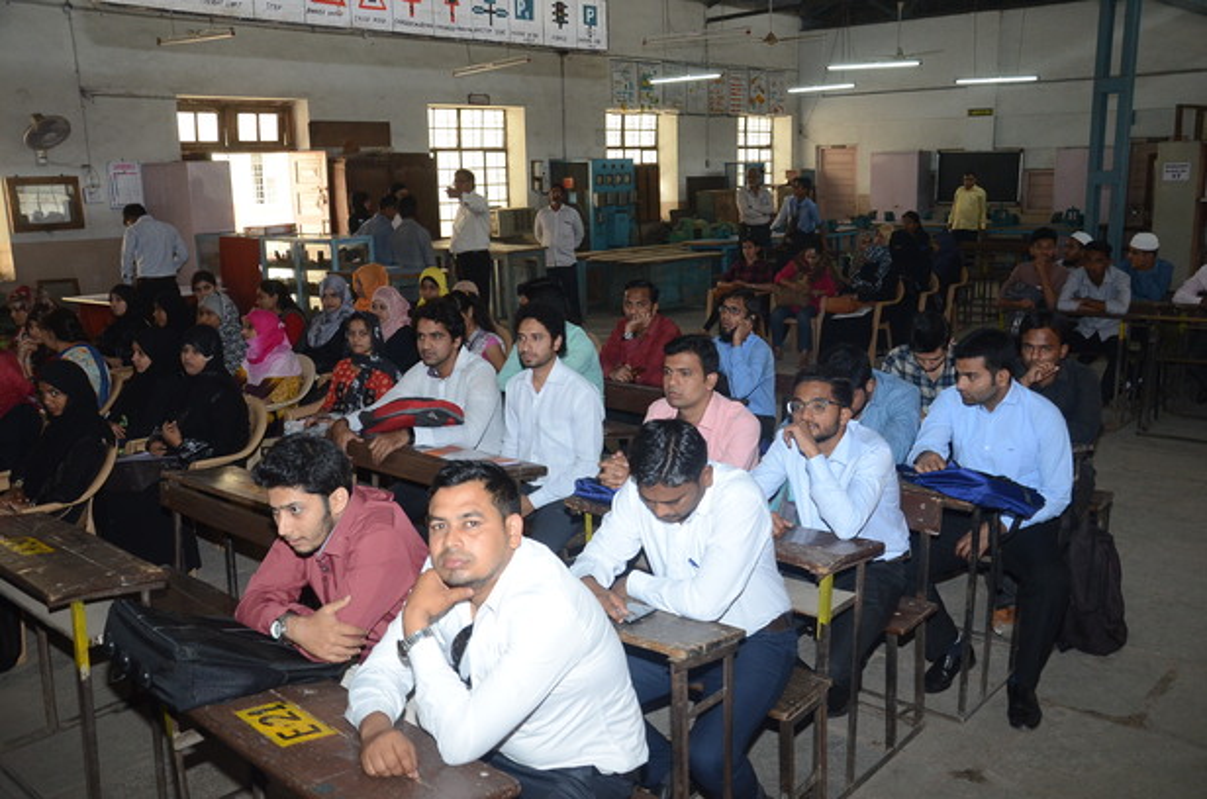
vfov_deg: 39.8
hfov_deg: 57.3
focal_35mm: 33
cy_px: 400
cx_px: 604
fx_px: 1104
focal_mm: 22
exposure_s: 1/125
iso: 1250
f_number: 5.6
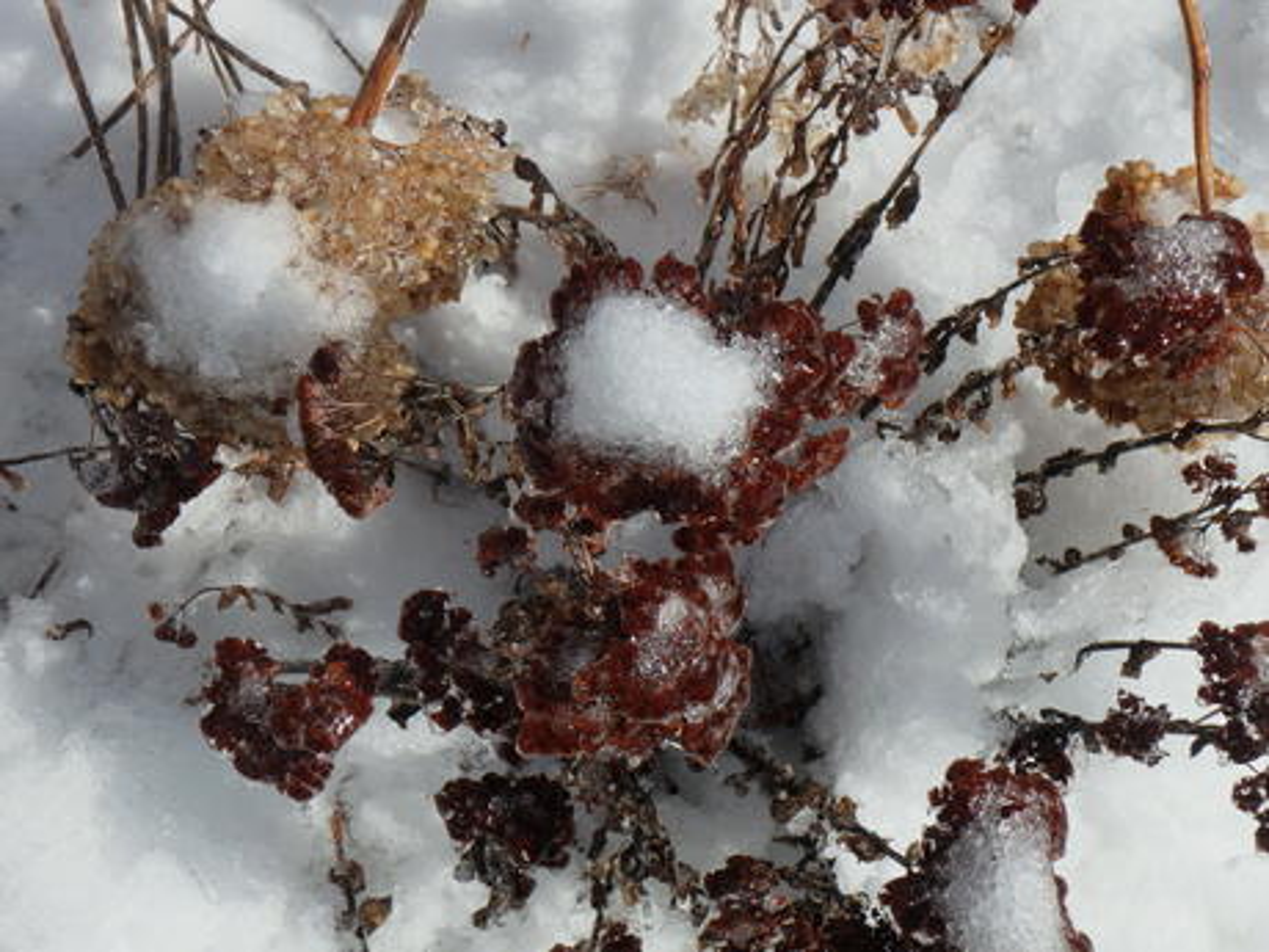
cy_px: 476
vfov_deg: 29.7
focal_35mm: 49
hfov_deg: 38.9
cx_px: 634
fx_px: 1796
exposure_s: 1/1000
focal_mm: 8.7
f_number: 5.2
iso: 125
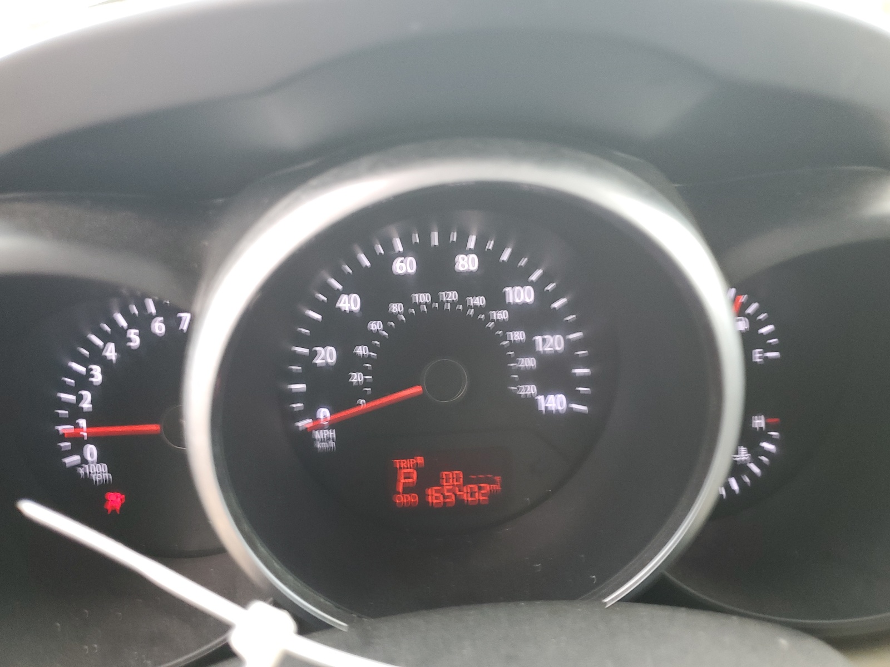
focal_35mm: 26
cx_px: 445
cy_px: 334
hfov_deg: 67.3
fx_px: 668
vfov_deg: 53.1
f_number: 1.5
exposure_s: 1/60.2
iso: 73
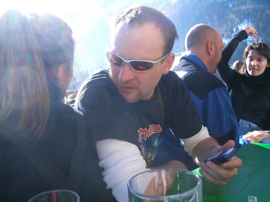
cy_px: 101
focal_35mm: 35
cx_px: 135
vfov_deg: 40.7
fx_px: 273
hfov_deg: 52.6
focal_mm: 5.8
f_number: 4.3
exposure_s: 1/160
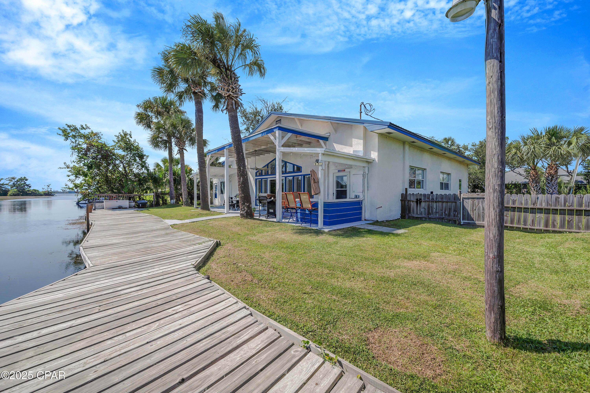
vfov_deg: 85.4
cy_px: 196
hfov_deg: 108.3
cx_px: 295
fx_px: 213
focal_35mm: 13
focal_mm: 13
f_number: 5.6
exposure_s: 1/1250
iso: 100
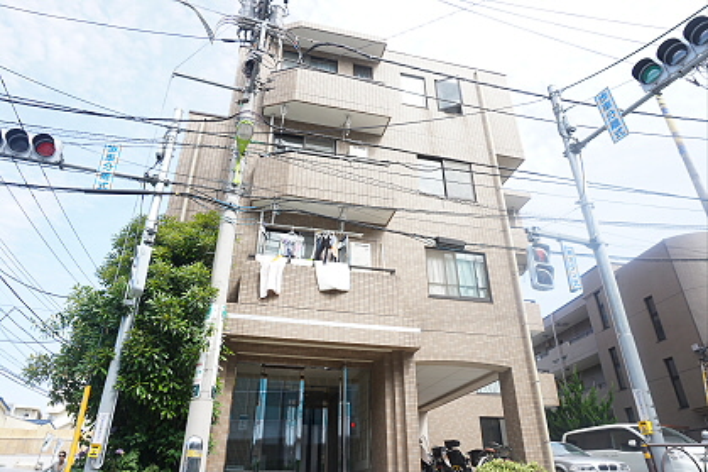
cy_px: 236
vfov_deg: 53.1
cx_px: 354
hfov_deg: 73.8
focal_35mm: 24
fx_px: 472
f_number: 6.3
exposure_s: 1/80
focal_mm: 16
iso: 100
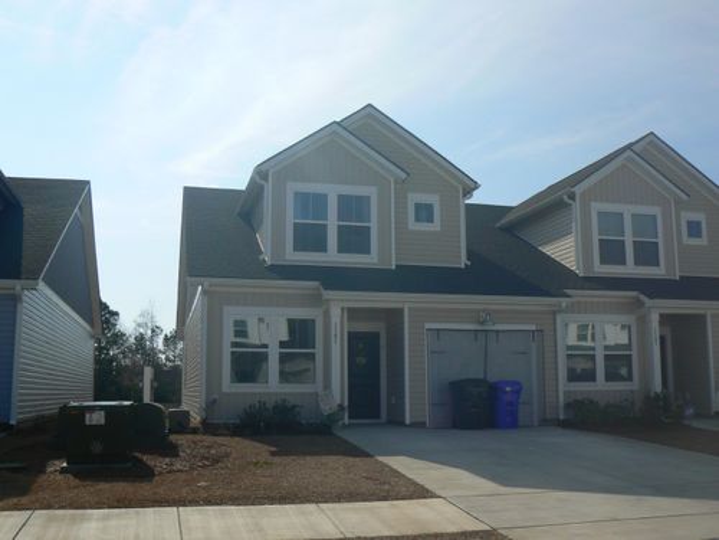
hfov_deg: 51.4
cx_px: 360
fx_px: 748
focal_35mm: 36
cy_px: 270
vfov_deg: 39.7
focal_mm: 6
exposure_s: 1/640
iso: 80
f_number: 8
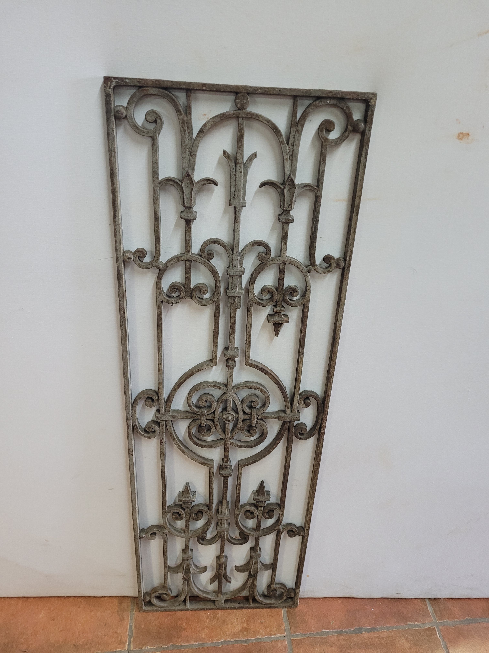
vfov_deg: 67.3
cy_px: 326
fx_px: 490
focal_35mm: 26
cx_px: 244
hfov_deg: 53.1
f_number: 1.8
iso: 320
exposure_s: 1/50
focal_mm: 5.4
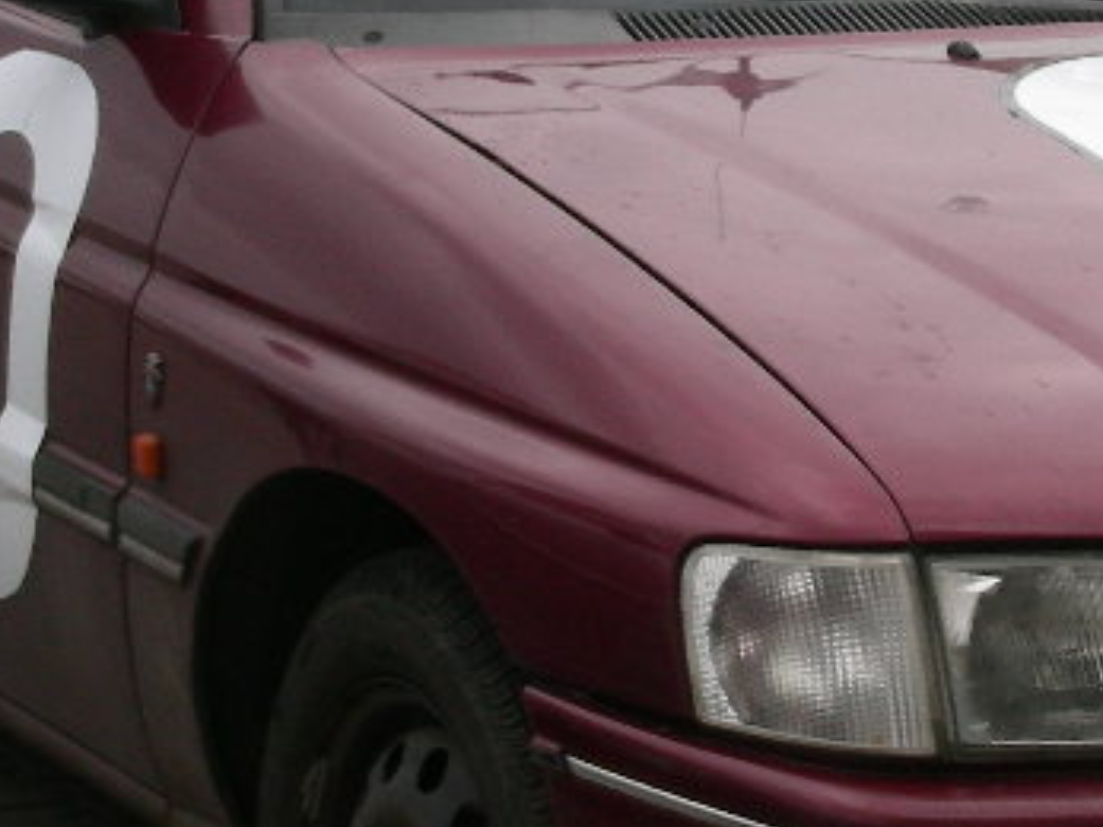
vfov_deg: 8.0
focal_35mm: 186
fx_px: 5925
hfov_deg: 10.6
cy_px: 188
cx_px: 906
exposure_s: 1/217
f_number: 4
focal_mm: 10.5
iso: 50
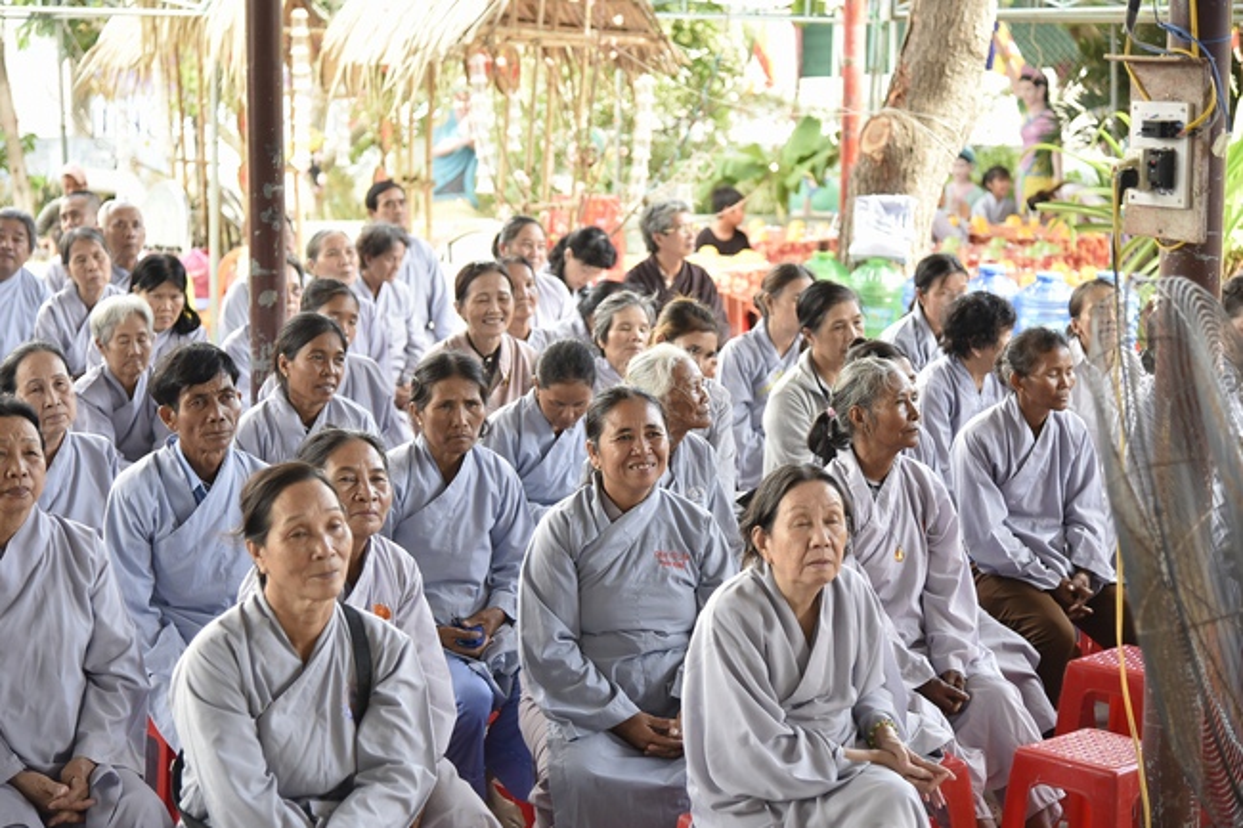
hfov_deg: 27.0
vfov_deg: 18.2
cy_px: 414
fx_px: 2589
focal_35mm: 75
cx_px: 622
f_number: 4
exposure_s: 1/125
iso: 500
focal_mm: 75
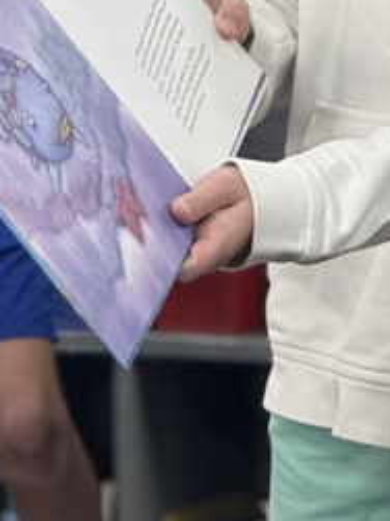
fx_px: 7367
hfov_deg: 3.0
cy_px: -156
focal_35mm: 490
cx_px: 415
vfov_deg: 4.0
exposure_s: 1/120
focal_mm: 15.7
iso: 160
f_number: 2.8
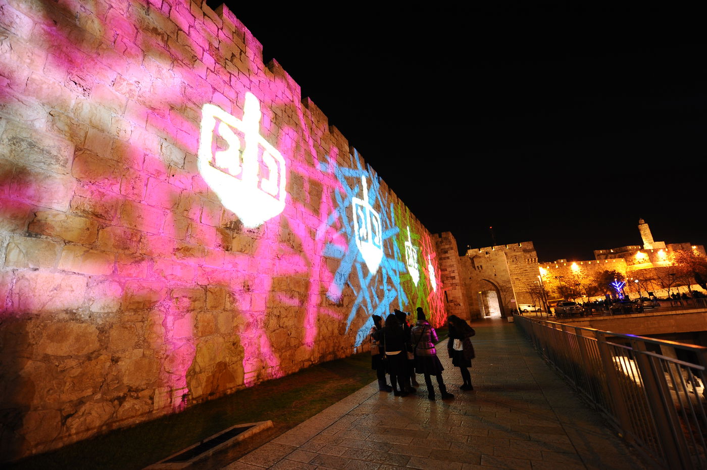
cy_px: 235
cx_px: 354
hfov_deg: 104.3
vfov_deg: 81.1
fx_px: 275
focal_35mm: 14
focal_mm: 14
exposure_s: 1/10
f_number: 2.8
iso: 1250
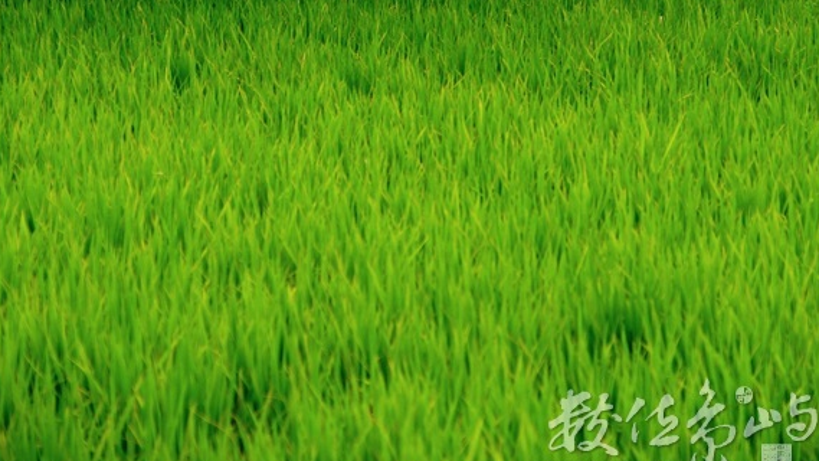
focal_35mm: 143
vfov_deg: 8.4
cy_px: -140
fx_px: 3105
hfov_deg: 15.0
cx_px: 412
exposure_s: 1/800
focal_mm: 60
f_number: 5
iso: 200
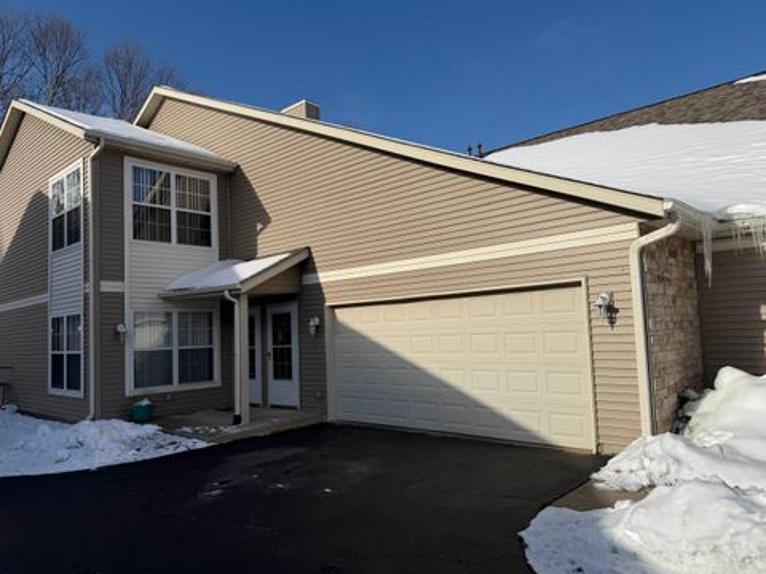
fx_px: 553
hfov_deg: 69.4
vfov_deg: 54.9
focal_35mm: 25
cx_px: 386
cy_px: 289
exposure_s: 1/11905
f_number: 1.78
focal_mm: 6.76
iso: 80
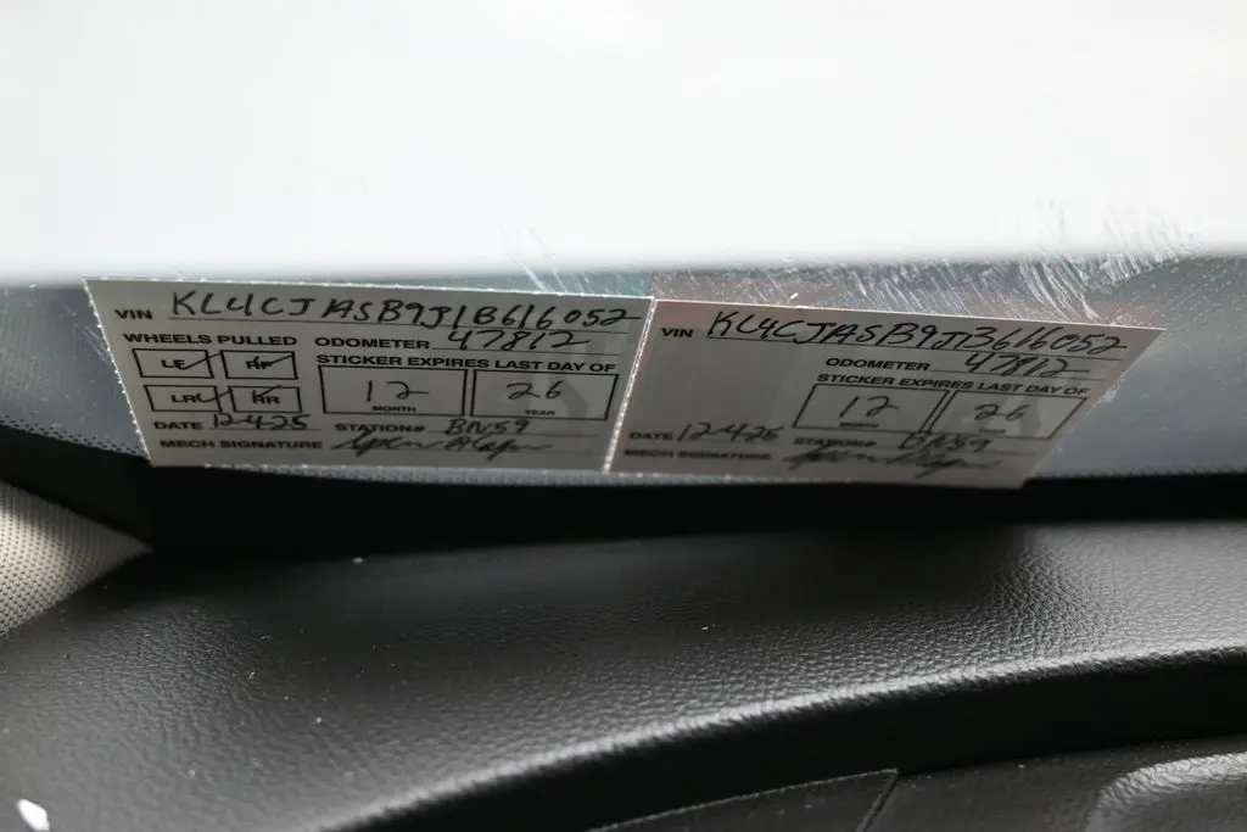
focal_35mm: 38
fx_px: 1299
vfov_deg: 35.5
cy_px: 416
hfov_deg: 51.3
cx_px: 624
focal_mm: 25
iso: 560
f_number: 4.2
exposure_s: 1/125
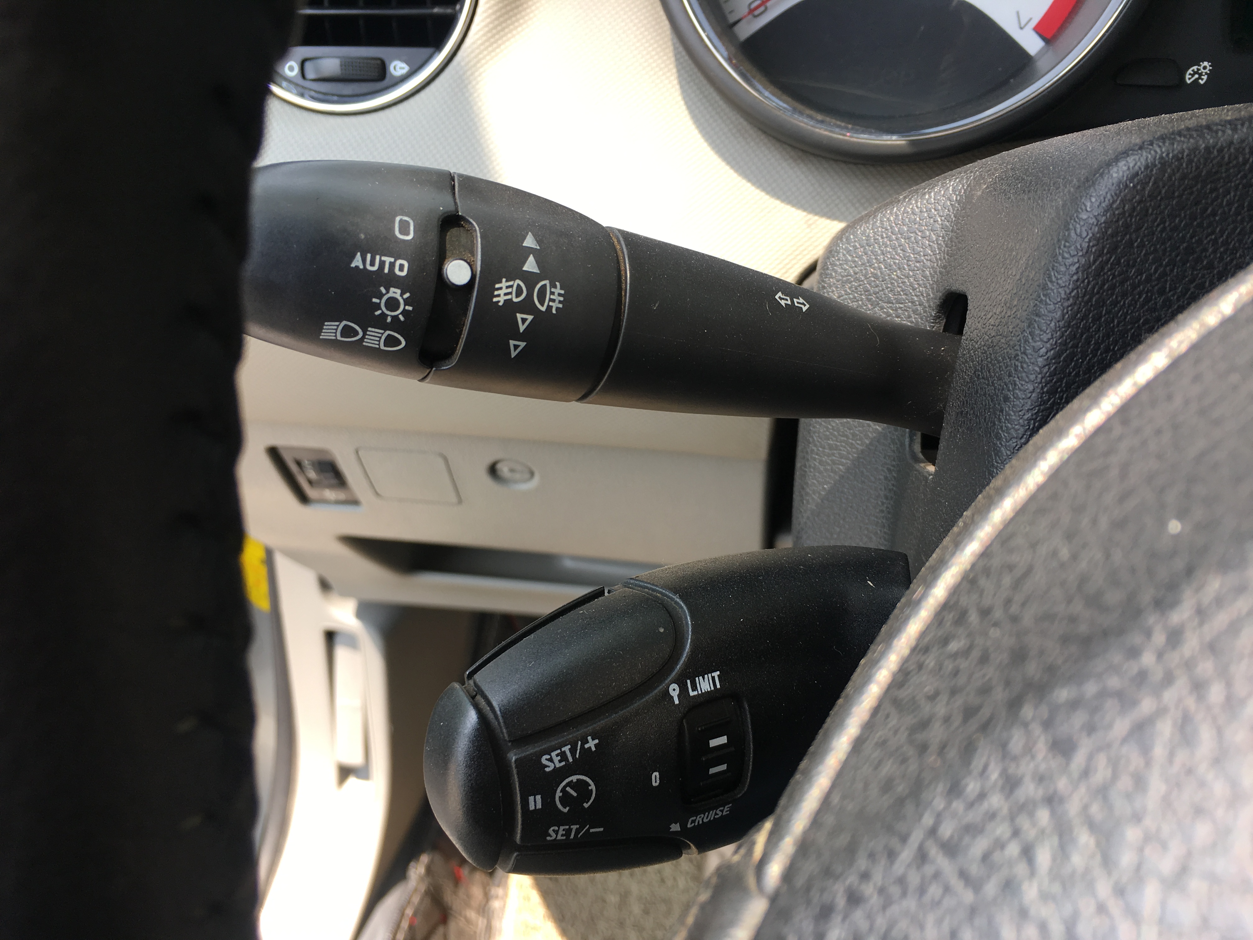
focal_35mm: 29
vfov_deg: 48.2
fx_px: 1050
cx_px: 626
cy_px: 470
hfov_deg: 61.7
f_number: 2.2
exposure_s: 1/151
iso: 25
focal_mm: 4.15
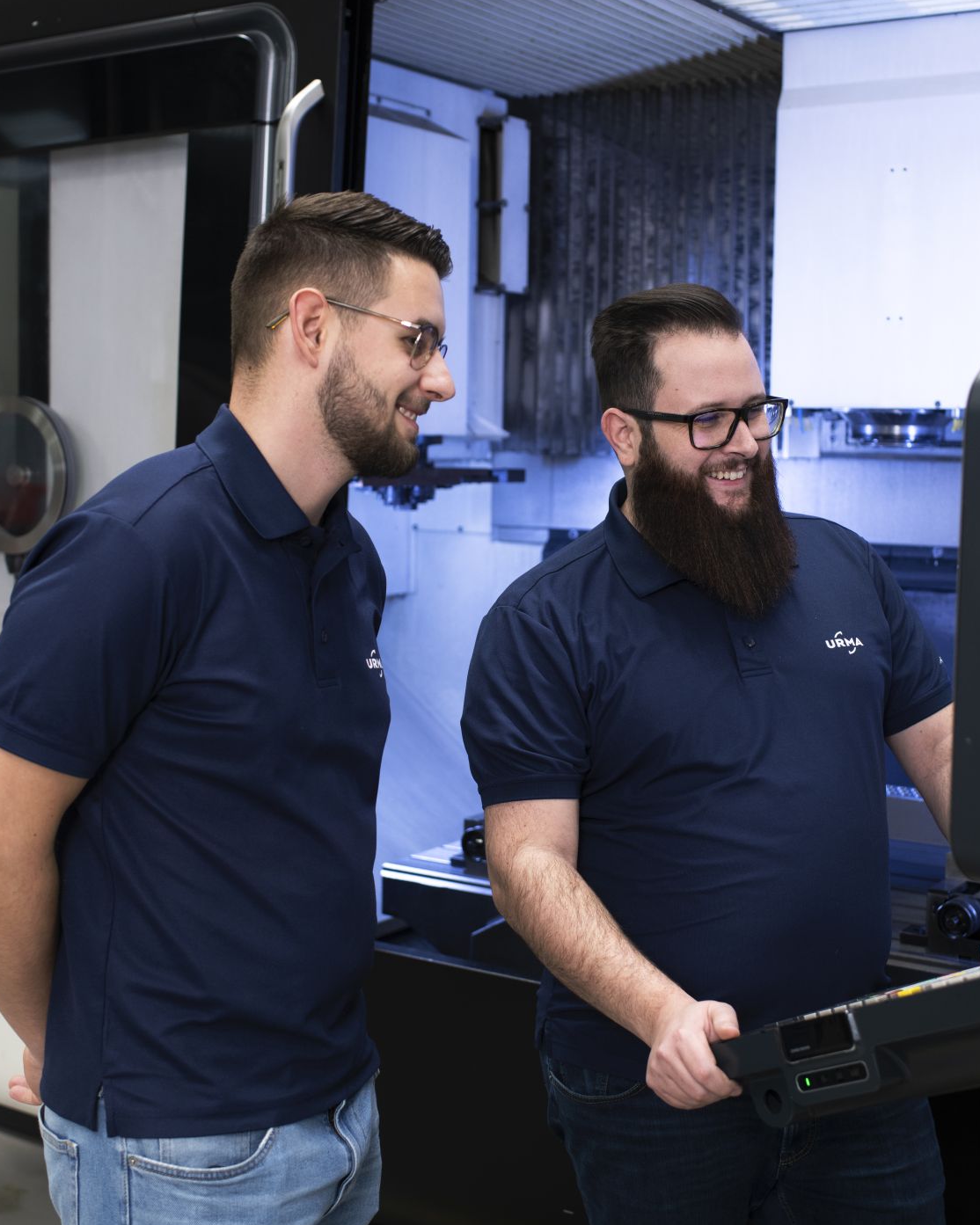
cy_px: 616
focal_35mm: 50
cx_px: 515
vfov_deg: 37.3
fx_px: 1813
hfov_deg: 30.2
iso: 320
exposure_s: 1/100
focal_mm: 35
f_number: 3.2
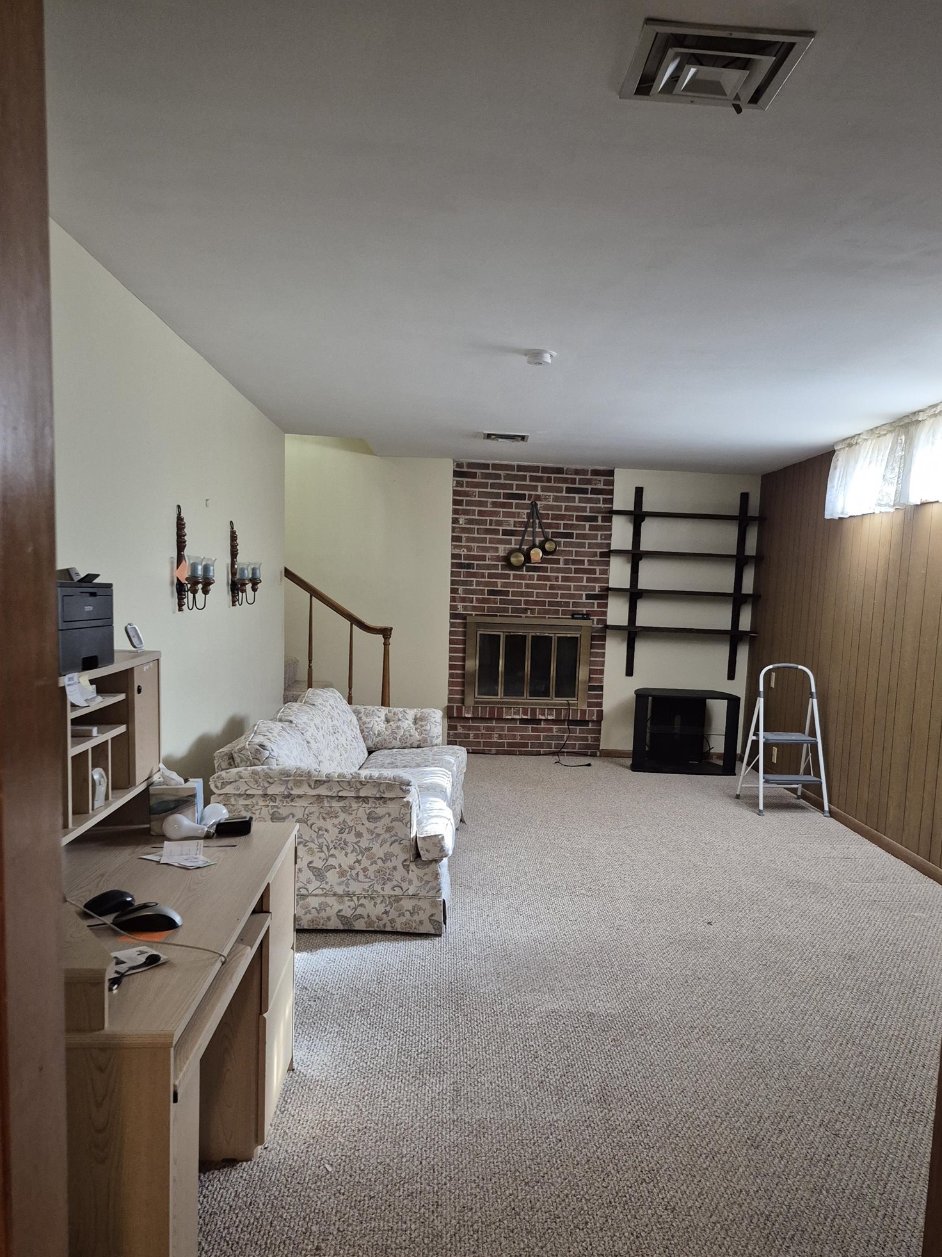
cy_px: 732
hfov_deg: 51.2
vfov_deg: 64.9
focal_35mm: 27
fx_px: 980
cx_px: 525
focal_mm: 5.4
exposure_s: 1/120
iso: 500
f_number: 1.8
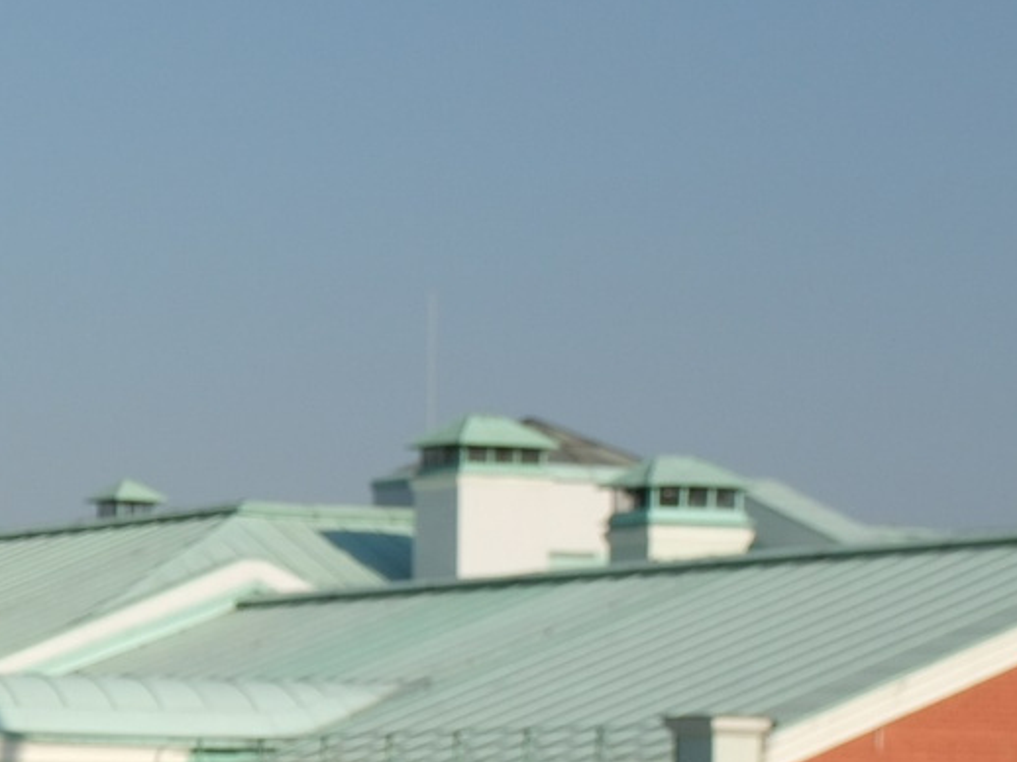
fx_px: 5726
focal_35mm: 195
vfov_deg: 7.5
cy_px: 1067
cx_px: -1225
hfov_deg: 9.3
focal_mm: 27
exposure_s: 1/640
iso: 160
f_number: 8
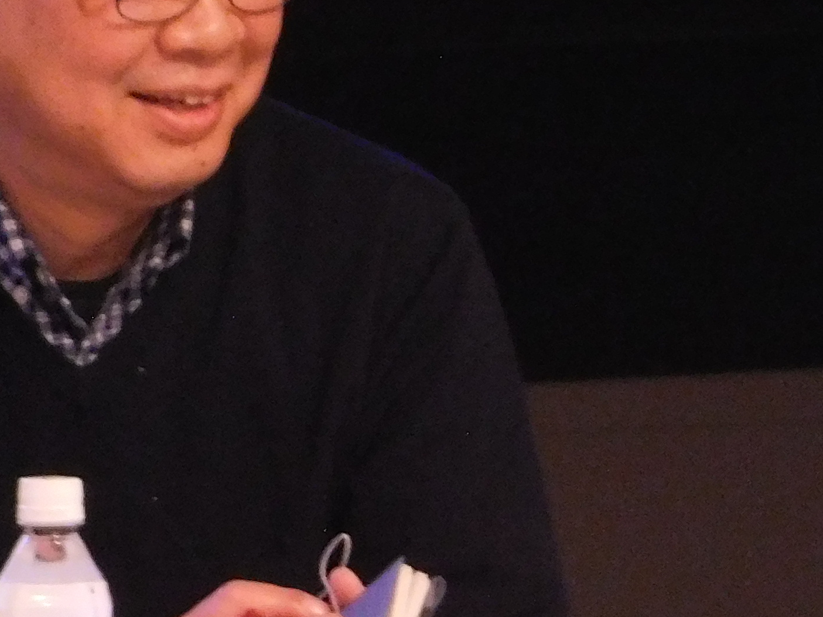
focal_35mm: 1686
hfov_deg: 1.2
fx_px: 40088
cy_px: 421
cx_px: 1141
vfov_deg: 0.9
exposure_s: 1/20
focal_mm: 91.2
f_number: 6
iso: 800
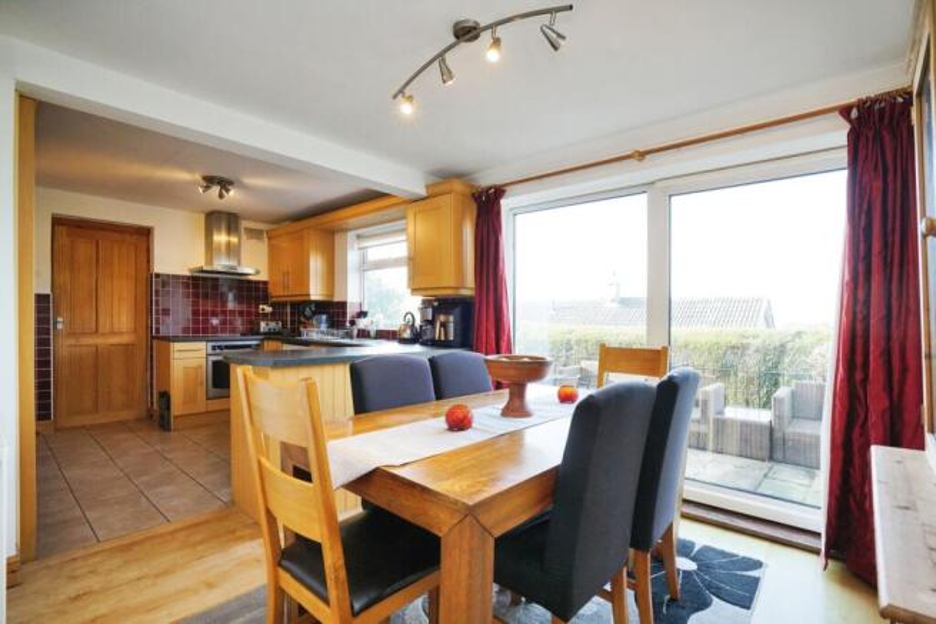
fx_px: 416
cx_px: 468
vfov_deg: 73.8
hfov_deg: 96.7
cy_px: 312
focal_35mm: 16
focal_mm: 16
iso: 2000
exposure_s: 1/200
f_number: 7.1
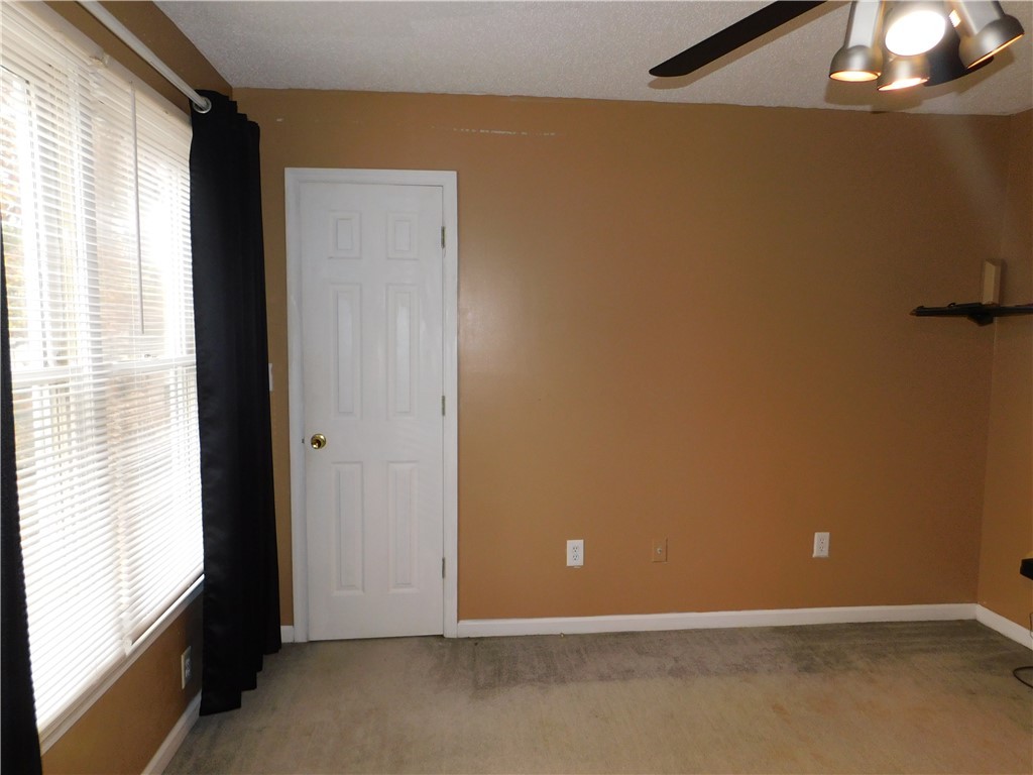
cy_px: 388
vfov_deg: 58.9
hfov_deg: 73.9
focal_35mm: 23
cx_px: 516
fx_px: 686
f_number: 3
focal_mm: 4
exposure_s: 1/30
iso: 200
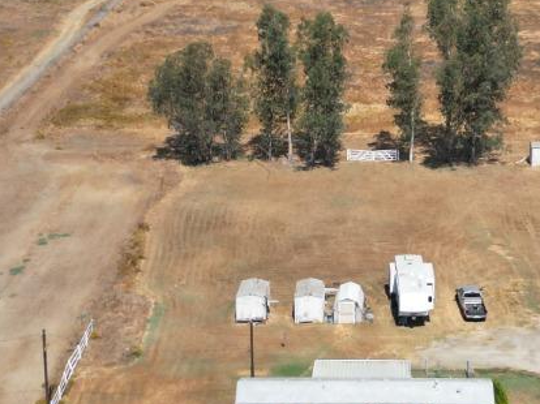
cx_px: 412
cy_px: 153
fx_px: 1356
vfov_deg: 16.9
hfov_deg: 22.3
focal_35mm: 87
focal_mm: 6.72
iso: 100
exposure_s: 1/3000
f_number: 1.7
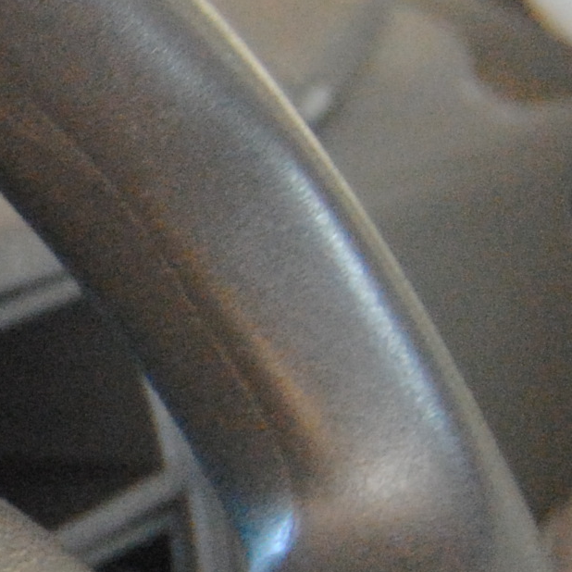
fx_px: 3889
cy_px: 754
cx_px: -835
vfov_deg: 8.3
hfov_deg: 7.8
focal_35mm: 208
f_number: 4
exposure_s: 1/30
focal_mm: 26
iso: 1250
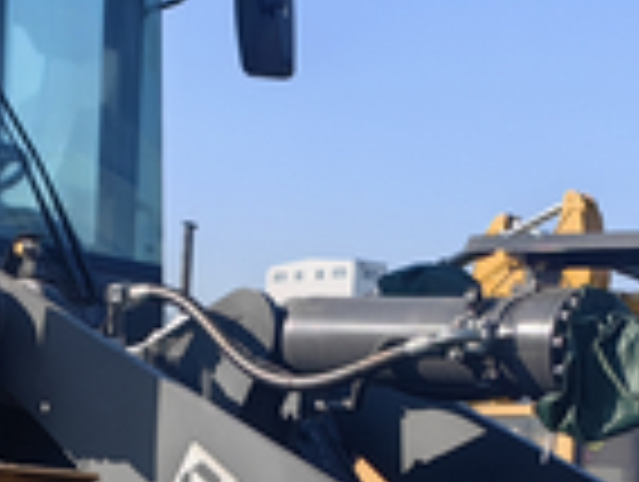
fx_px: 2108
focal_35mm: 114
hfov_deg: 17.2
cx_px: 207
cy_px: 644
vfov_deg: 12.6
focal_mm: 5.75
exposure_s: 1/2770
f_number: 2
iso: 50
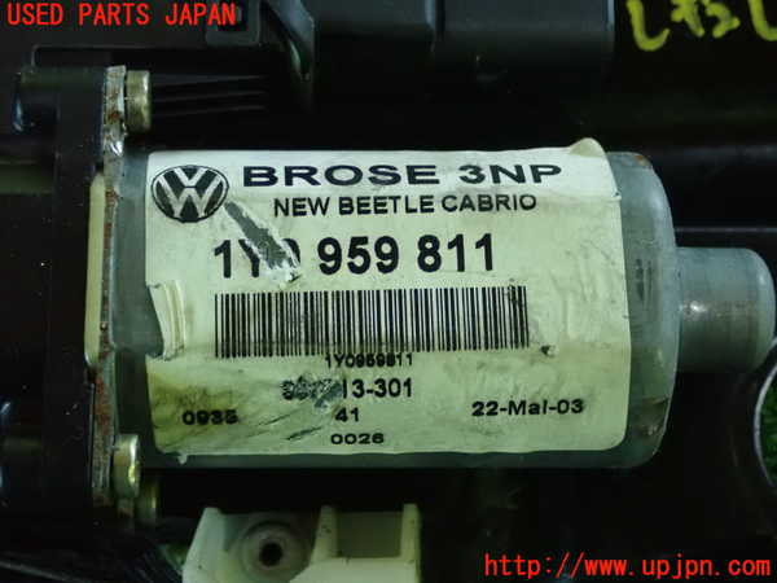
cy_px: 292
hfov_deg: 26.3
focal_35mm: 74
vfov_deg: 19.9
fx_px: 1661
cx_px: 388
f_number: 4.2
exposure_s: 1/60
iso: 1600
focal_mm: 13.47
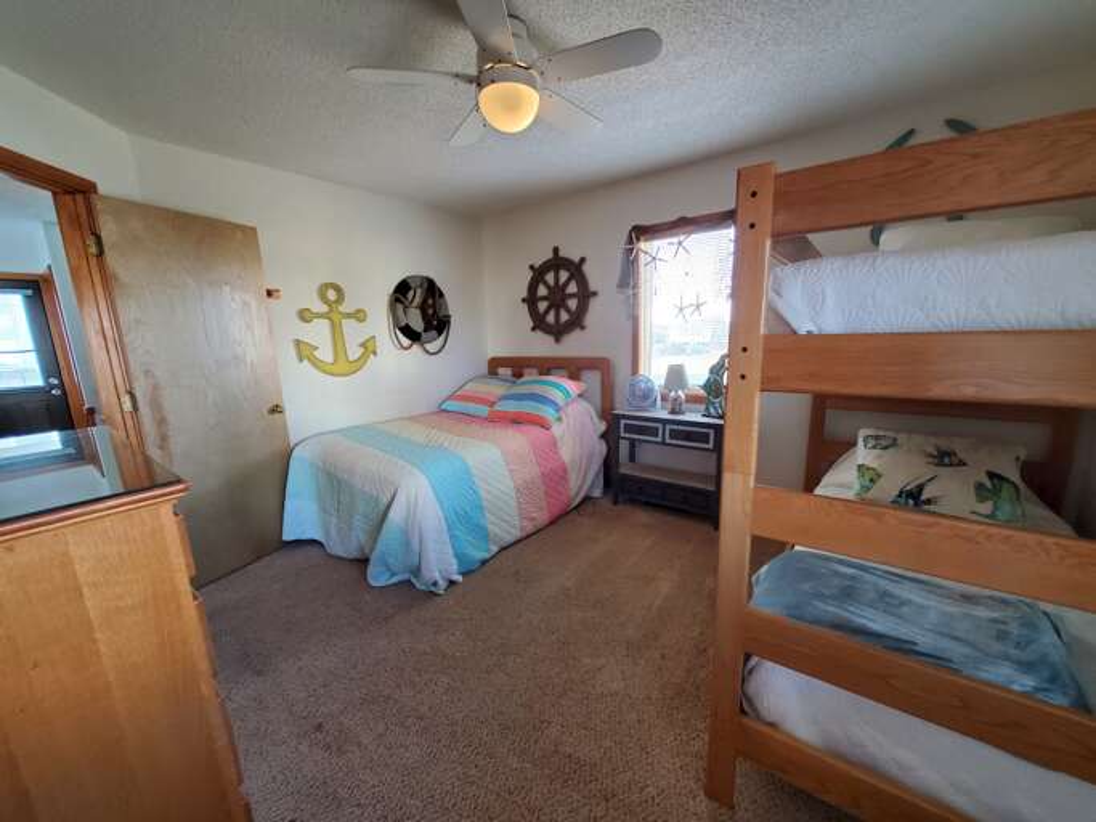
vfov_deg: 89.9
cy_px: 411
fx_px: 412
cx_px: 548
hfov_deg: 106.2
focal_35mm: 13
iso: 500
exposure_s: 1/39
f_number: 2.2
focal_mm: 1.8
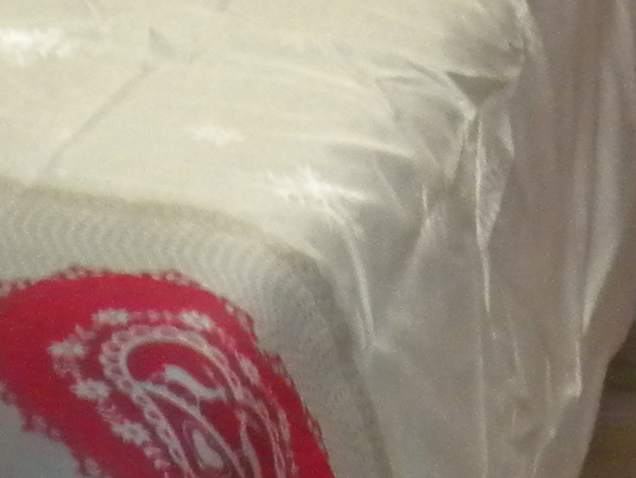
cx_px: -239
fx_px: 3730
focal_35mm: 203
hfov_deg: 9.5
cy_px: -197
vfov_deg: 7.2
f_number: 3.5
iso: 400
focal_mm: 6.6
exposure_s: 1/34.1
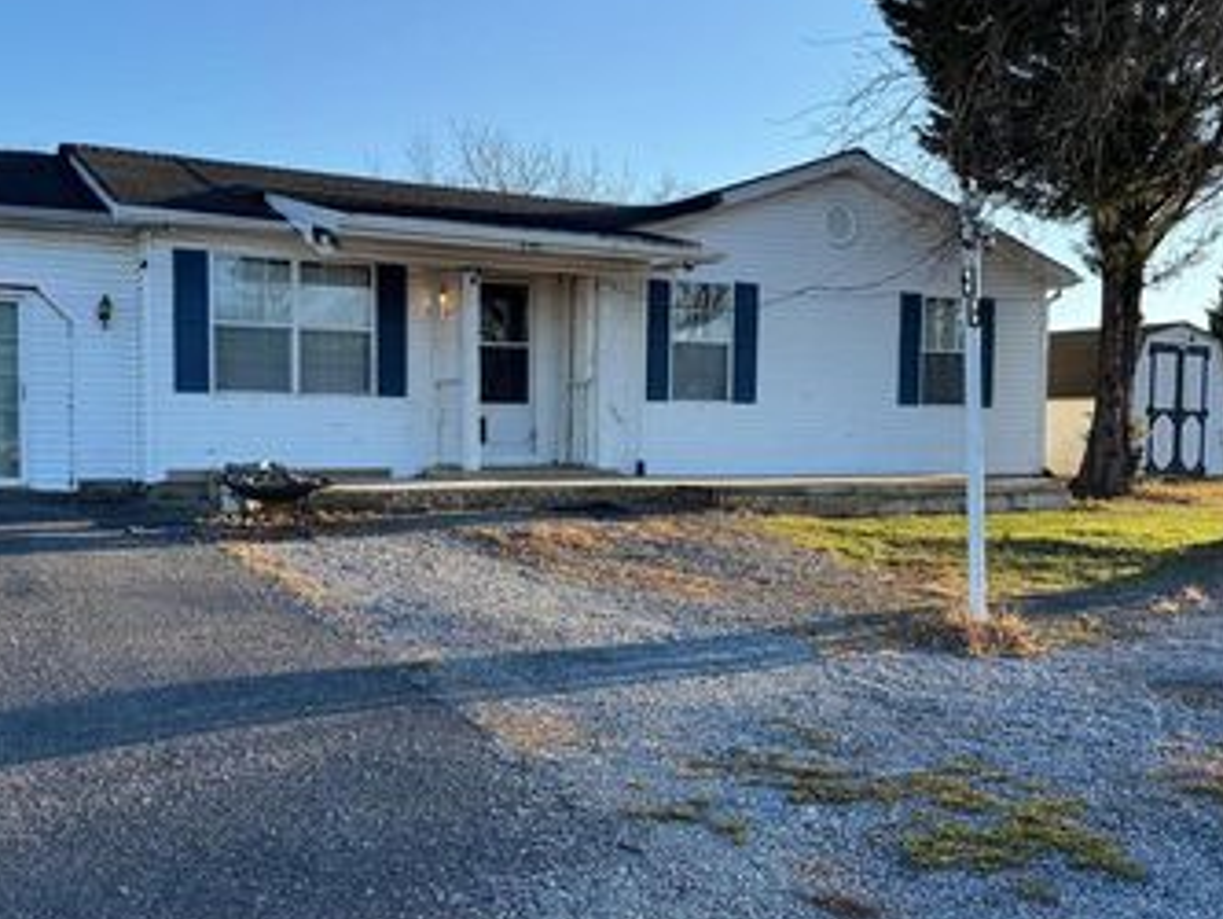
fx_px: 1272
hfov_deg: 51.2
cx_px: 536
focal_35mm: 36
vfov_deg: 39.7
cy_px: 480
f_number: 1.78
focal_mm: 6.76
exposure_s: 1/1488
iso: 80
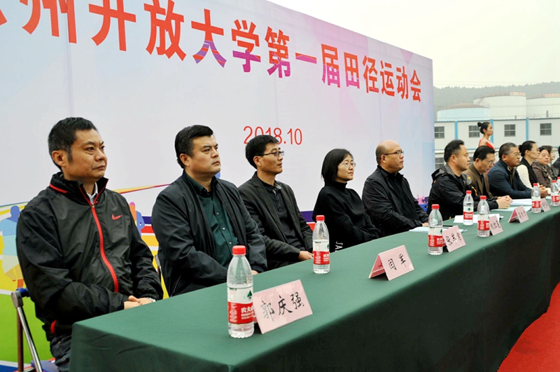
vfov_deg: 39.9
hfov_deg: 57.3
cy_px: 186
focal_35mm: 33
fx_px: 513
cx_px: 280
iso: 200
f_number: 5.6
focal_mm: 22
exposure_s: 1/125
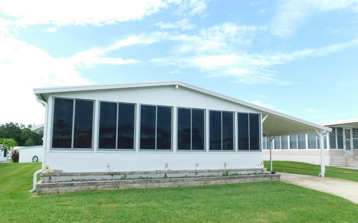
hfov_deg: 72.6
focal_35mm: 25
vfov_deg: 49.0
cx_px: 177
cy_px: 133
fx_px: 244
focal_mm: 4
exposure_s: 1/640
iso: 125
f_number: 3
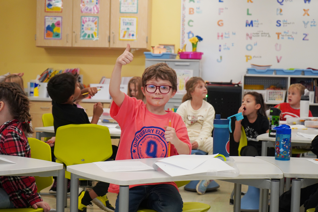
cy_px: 106
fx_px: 556
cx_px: 159
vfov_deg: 21.6
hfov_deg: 31.9
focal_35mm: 63
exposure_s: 1/160
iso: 4000
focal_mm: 63
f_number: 5.6
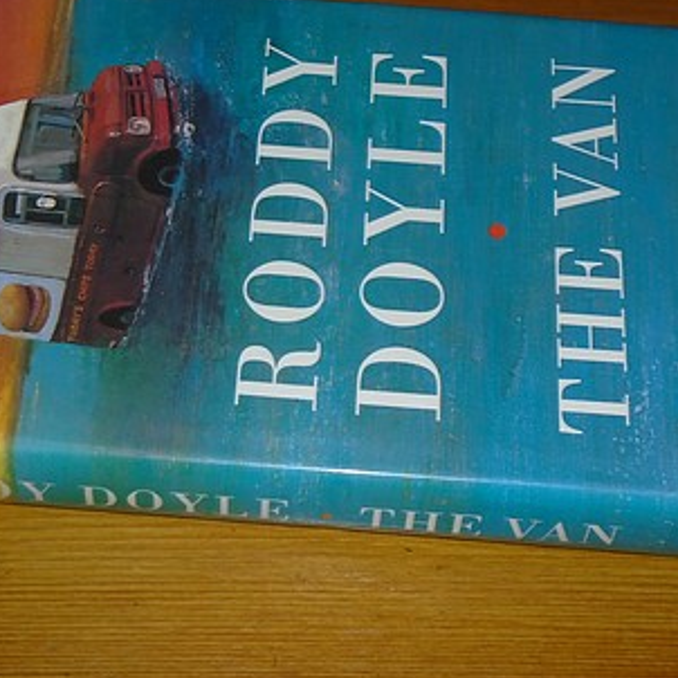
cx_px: 258
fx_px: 1884
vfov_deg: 20.4
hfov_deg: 20.4
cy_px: 280
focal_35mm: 85
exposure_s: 1/30
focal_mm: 10.2
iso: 200
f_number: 4.9
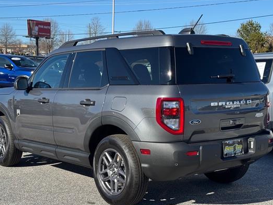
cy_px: 118
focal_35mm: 59
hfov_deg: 32.7
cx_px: 134
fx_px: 465
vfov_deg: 24.8
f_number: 1.78
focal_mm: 6.76
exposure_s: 1/3096
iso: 64
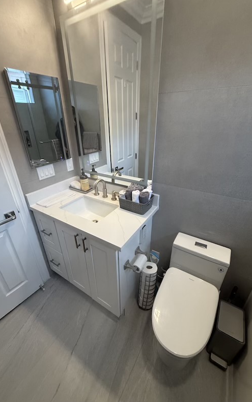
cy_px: 200
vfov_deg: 101.4
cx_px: 123
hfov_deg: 74.8
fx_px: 165
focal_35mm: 15
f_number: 2.2
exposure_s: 1/120
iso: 200
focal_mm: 2.22
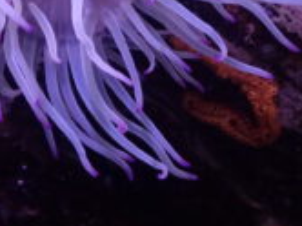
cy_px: 13
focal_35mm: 238
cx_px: 125
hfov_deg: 8.3
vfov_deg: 6.2
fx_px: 2073
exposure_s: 1/200
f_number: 4.9
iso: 320
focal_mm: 18
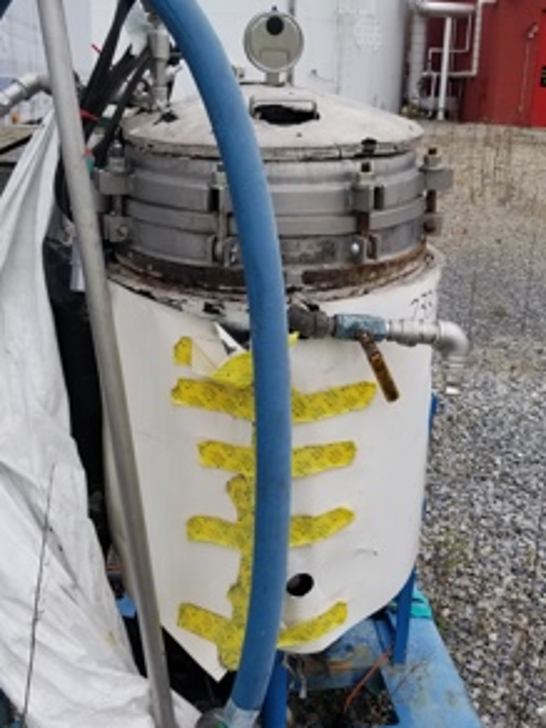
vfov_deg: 49.0
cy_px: 350
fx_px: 799
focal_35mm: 38
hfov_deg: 37.7
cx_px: 307
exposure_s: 1/458
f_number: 1.7
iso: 50
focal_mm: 4.3
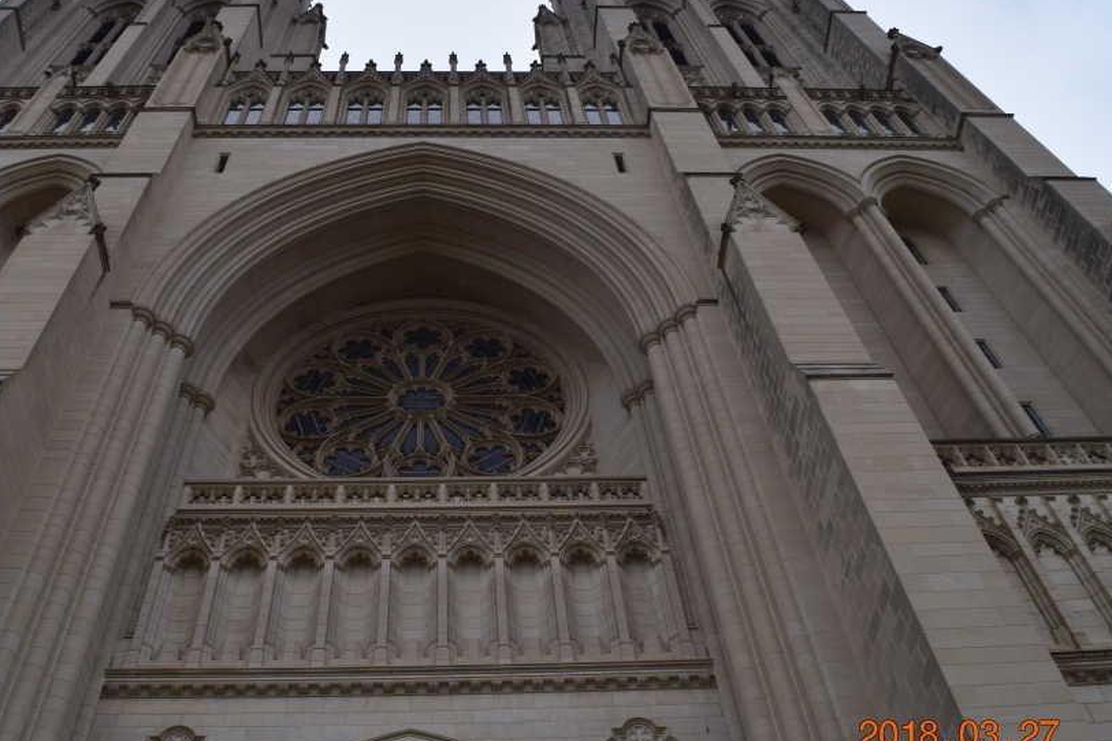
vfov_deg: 38.9
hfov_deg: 55.7
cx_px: 491
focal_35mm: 34
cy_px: 339
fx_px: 1050
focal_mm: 18
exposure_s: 1/160
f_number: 9
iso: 400
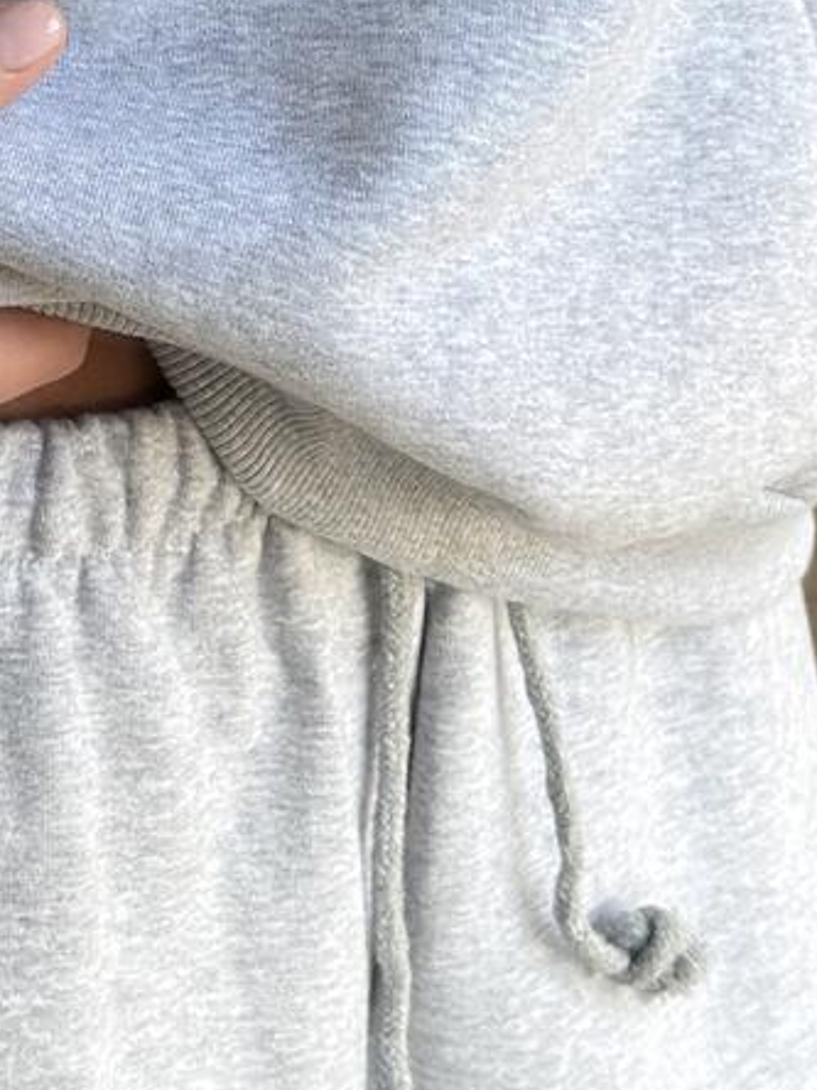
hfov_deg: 13.8
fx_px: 3304
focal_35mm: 105
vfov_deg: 17.5
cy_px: -340
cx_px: -69
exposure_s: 1/98
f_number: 1.78
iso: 100
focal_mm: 6.76
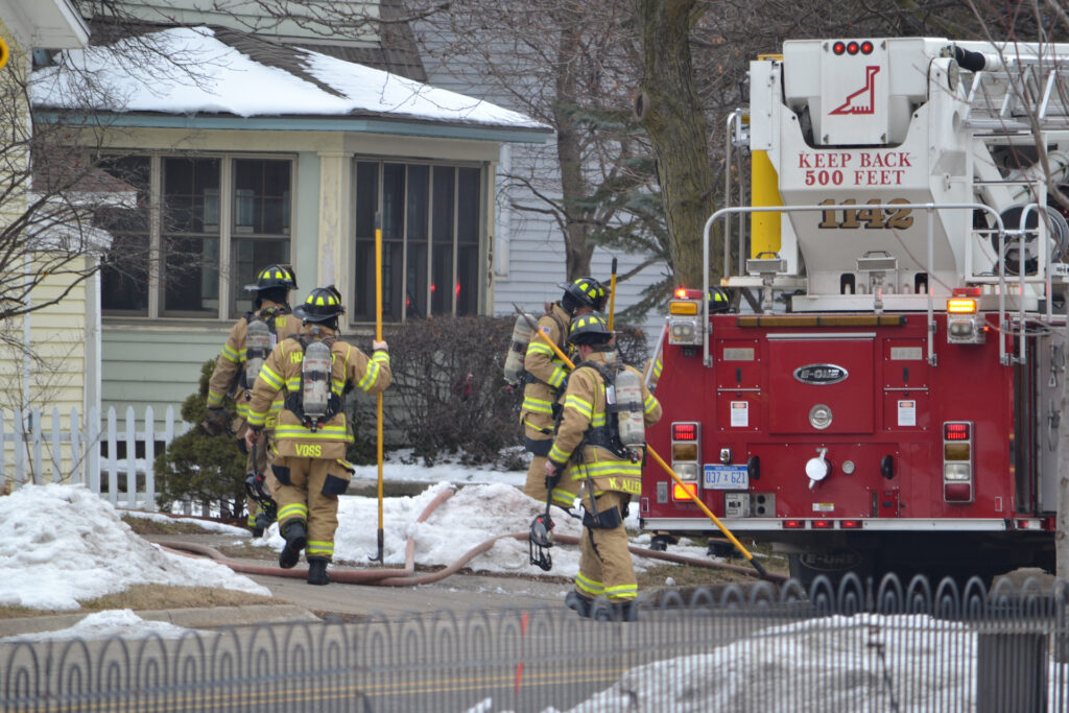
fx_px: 13363
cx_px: 534
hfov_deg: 4.6
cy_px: 356
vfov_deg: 3.1
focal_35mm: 450
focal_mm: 300
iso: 400
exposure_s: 1/320
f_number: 5.6
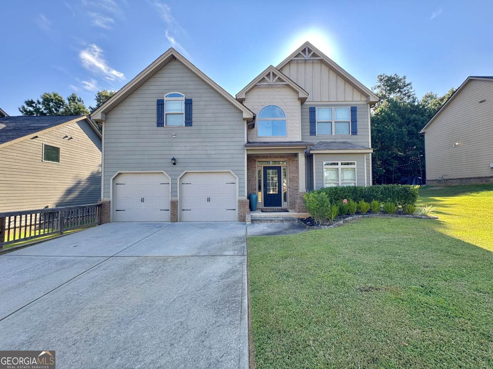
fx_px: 199
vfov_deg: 85.7
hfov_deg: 102.1
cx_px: 246
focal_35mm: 14
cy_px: 184
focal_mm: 2.22
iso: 40
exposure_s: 1/243
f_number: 2.2
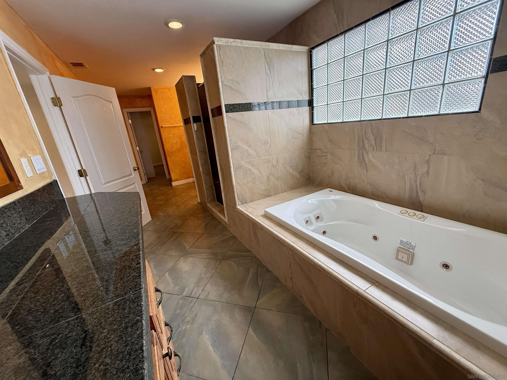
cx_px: 254
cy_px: 190
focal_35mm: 14
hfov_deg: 102.1
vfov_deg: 85.7
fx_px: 205
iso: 250
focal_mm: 2.22
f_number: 2.2
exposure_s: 1/120
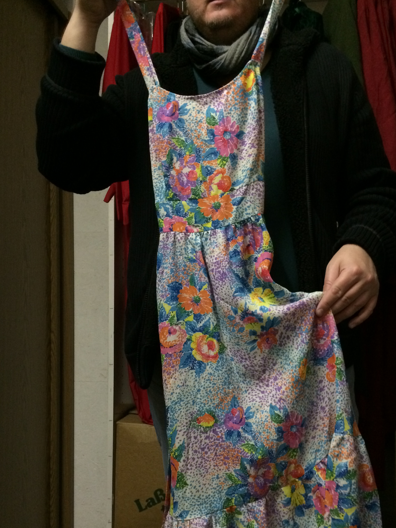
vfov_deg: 52.3
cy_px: 312
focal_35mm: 35
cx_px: 209
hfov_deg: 40.7
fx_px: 534
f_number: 2.2
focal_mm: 4.15
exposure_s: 1/17
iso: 320
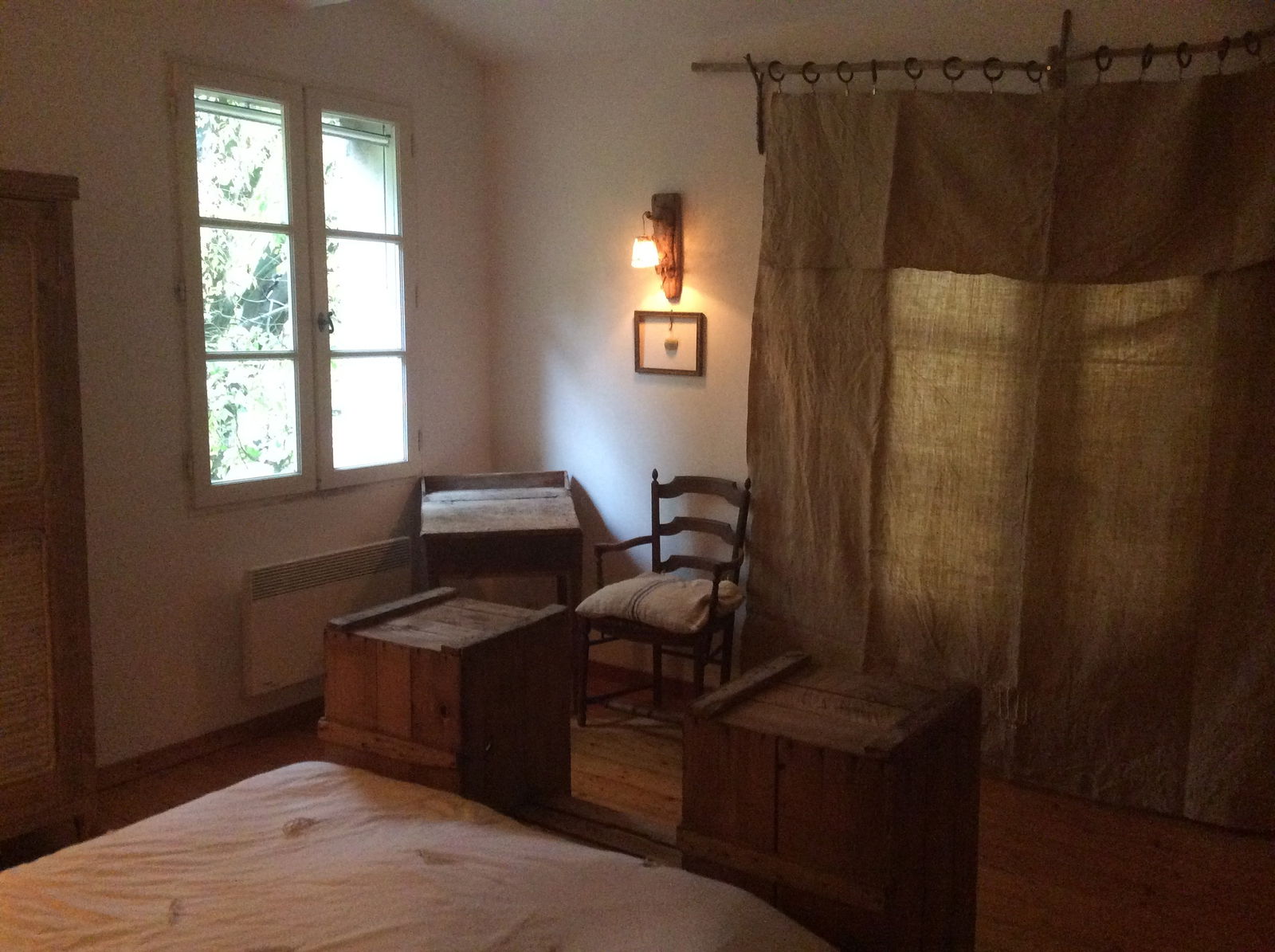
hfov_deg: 56.9
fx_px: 1177
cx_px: 638
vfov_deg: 44.1
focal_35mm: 32
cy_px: 476
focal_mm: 3.3
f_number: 2.4
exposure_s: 1/17
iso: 320
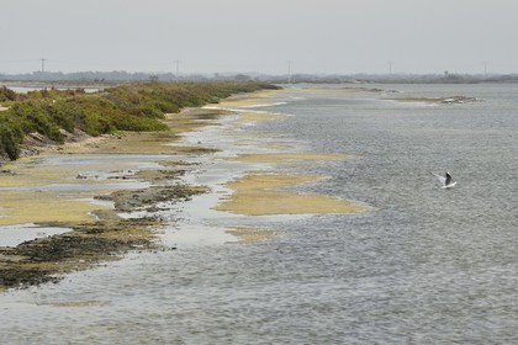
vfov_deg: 8.3
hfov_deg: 12.5
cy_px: 172
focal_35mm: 165
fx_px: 2374
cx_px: 259
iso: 200
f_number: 11
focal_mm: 165
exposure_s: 1/200
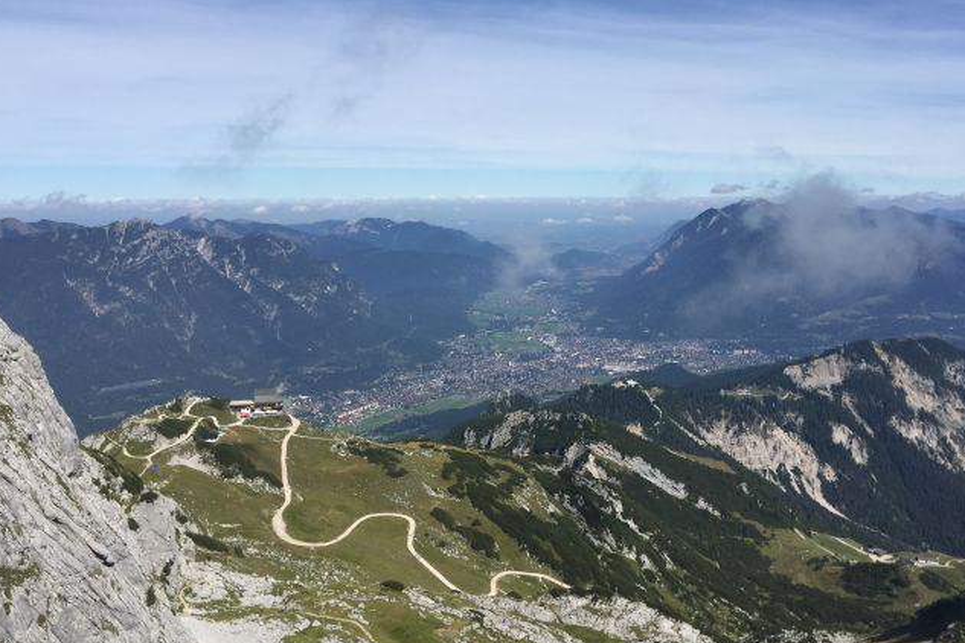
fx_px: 831
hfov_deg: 60.3
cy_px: 297
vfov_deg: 42.3
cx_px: 485
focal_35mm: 31
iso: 32
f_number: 2.2
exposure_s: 1/2825
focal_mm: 4.15
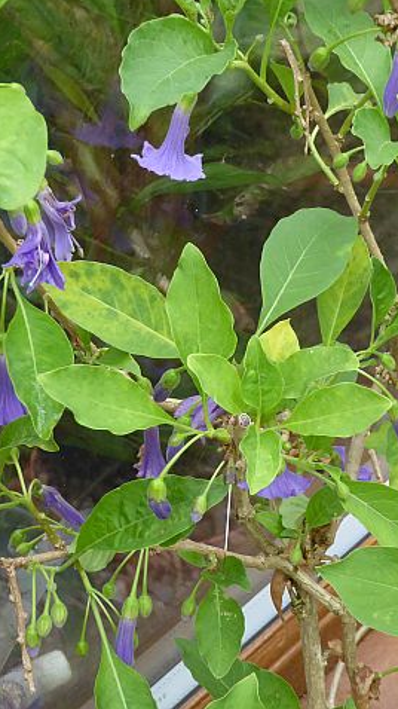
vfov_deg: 22.5
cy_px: 354
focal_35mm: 95
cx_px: 258
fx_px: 1784
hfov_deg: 12.7
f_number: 4.4
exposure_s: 1/60
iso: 320
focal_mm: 11.7
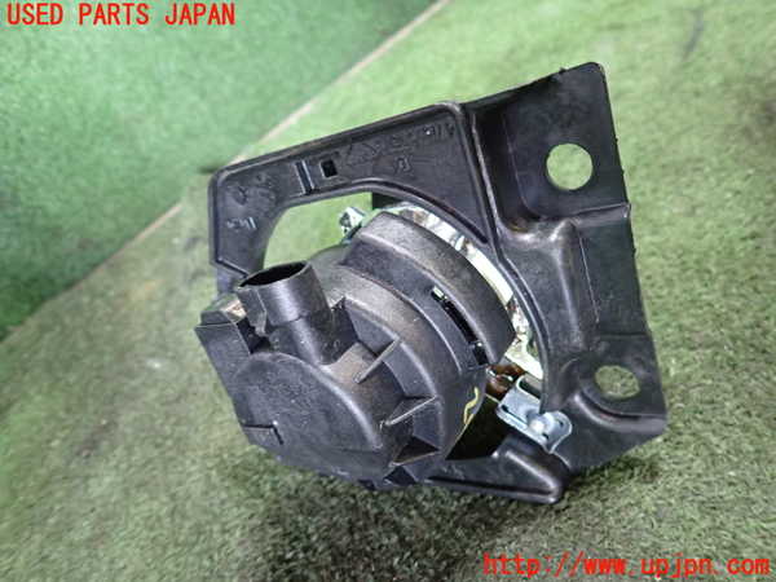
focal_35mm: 25
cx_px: 388
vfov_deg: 54.9
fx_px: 560
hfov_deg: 69.4
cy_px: 291
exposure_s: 1/30
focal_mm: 4.5
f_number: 2
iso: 500
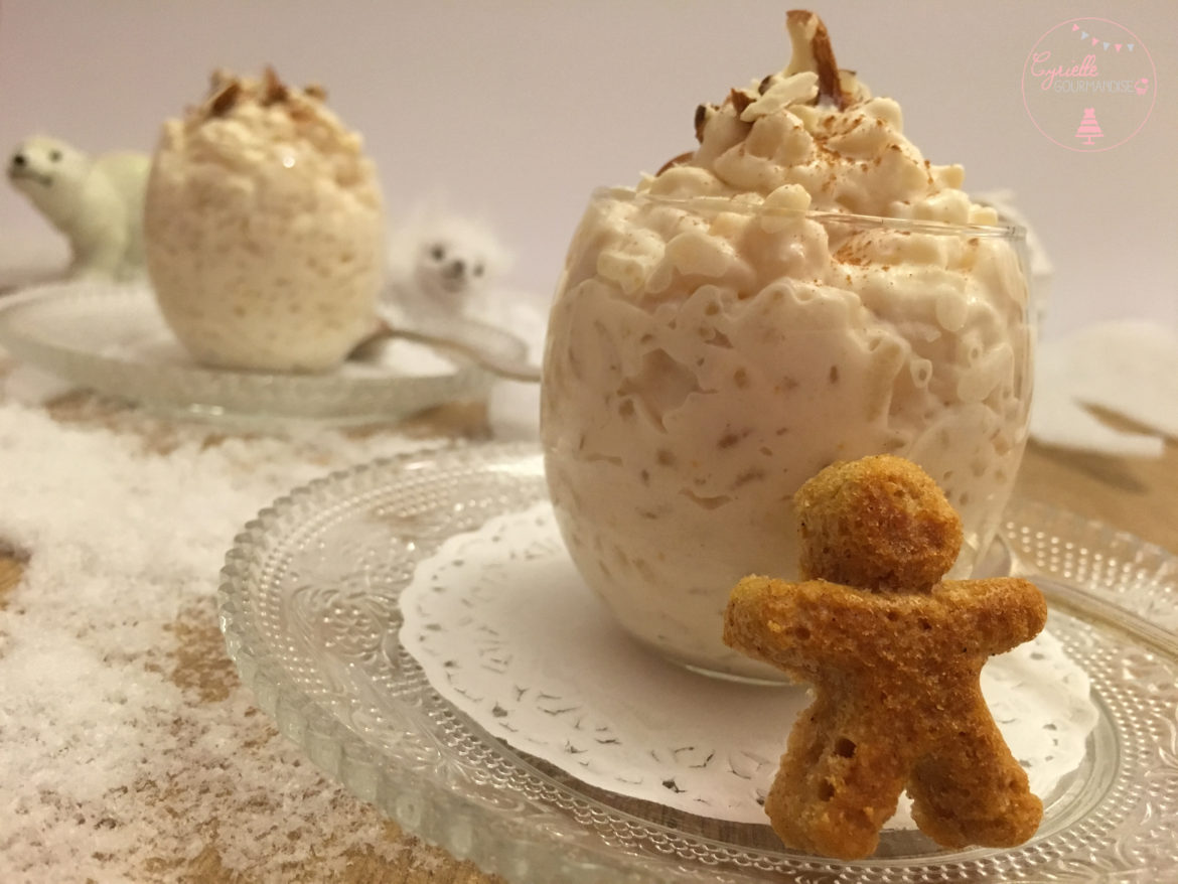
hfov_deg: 61.6
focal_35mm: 29
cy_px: 442
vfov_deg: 48.2
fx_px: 987
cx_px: 589
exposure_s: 1/17
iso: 200
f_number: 2.2
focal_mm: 4.15
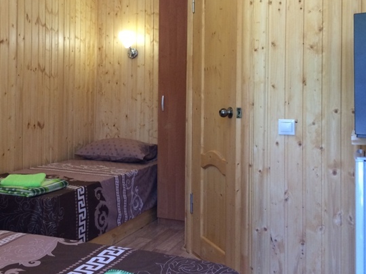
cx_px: 152
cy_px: 89
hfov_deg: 43.7
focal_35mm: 43
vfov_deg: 33.3
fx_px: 455
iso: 80
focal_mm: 4.15
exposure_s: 1/33
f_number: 2.2
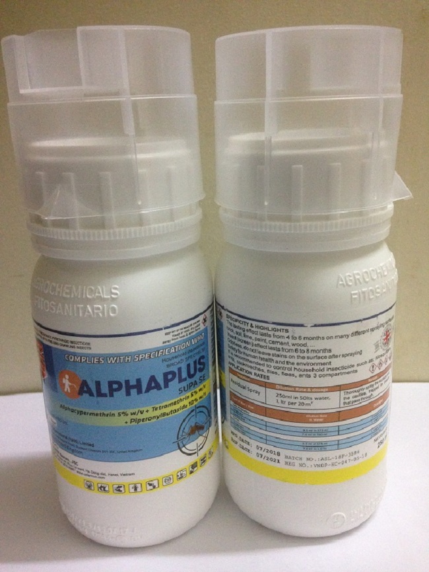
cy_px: 286
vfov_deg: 55.3
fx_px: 545
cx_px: 214
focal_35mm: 33
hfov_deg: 43.0
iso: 320
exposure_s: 1/20
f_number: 2.4
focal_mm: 4.12
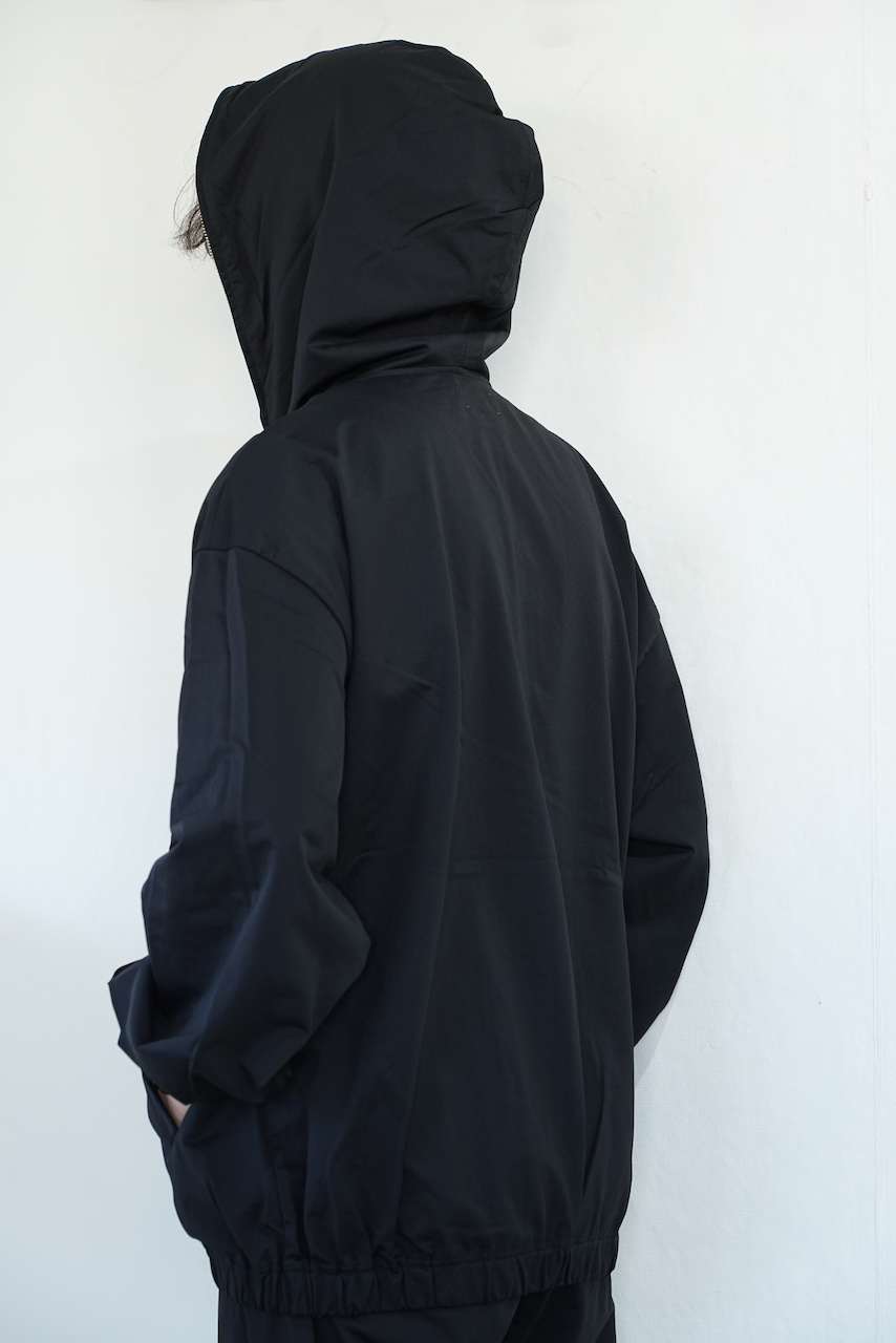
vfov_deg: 21.2
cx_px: 448
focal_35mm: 96
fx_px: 3582
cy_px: 672
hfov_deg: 14.3
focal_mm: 96
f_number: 6.3
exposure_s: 1/50
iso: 1000
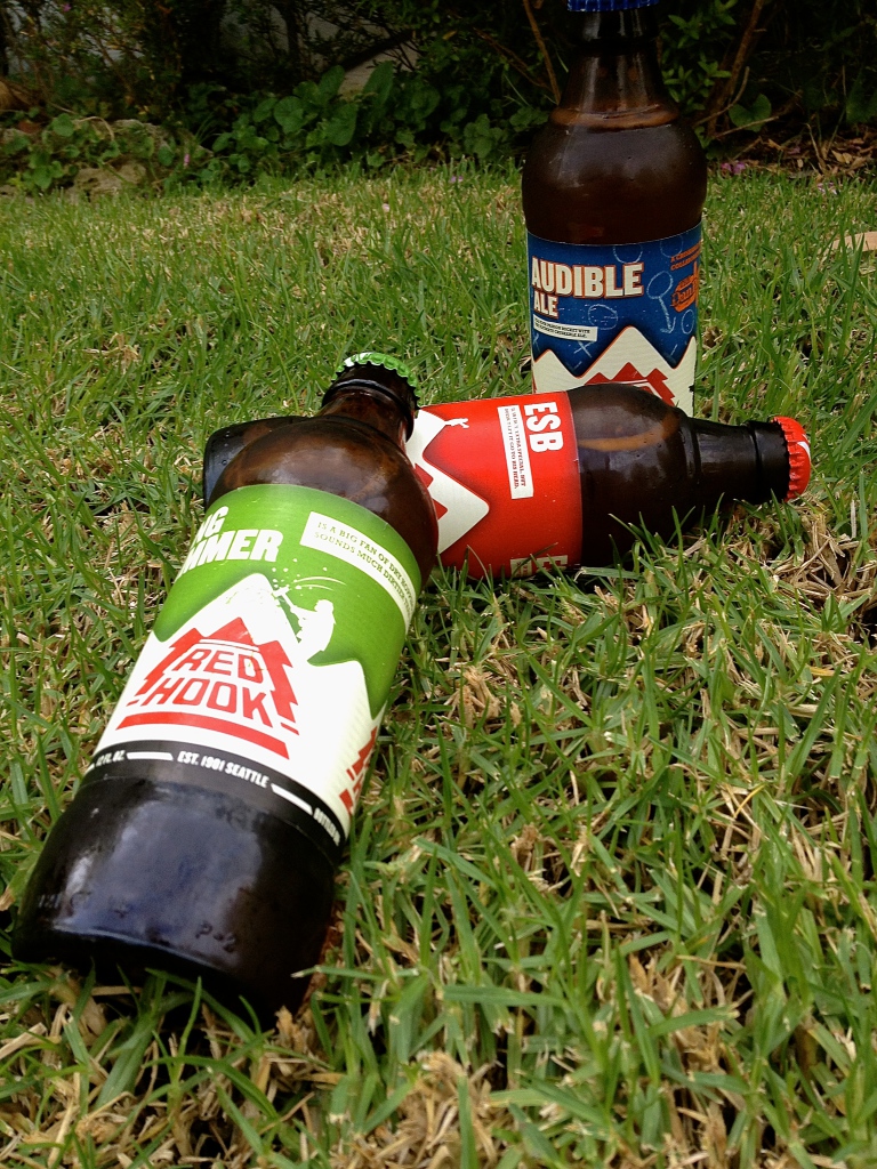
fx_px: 1182
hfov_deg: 40.7
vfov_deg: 52.6
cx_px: 438
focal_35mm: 35
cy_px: 584
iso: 50
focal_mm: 4.28
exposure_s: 1/138
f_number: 2.4
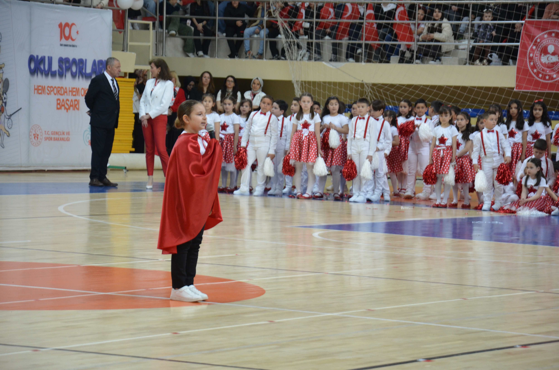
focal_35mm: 158
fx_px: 2441
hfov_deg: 13.1
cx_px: 280
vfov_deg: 8.7
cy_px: 185
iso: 800
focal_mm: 105
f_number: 5.6
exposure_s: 1/40
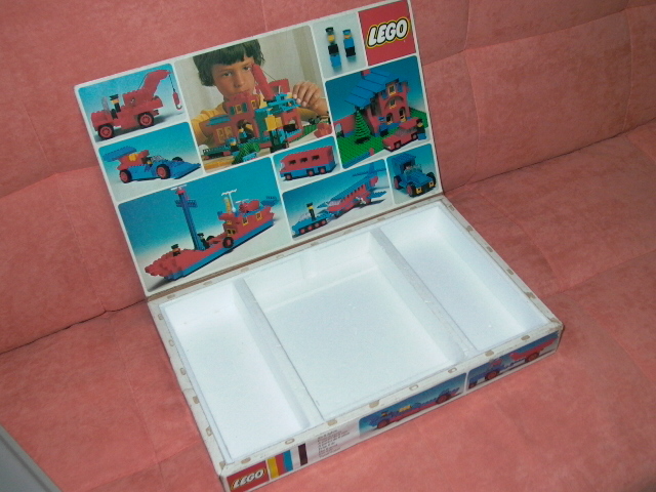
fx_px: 720
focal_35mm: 38
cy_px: 246
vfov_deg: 37.7
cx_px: 328
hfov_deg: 49.0
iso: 100
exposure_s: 1/64.2
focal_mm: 8.19
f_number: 2.13
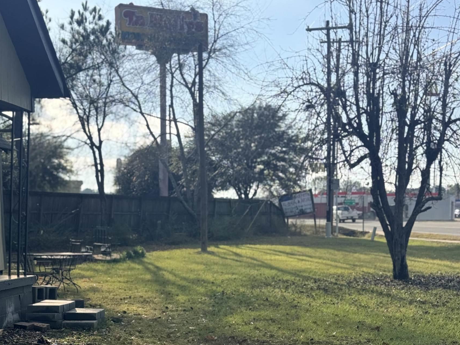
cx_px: 227
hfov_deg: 29.8
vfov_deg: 22.3
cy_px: 276
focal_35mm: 65
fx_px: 864
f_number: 1.78
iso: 80
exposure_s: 1/3891
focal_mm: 6.76
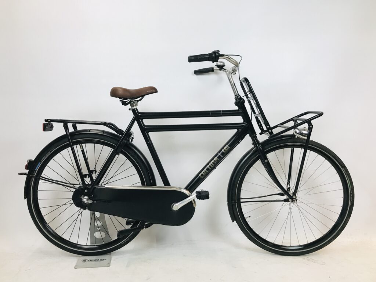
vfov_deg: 49.7
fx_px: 304
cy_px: 141
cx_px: 188
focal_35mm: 28
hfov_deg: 63.4
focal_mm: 3.99
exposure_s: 1/33
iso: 25
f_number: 1.8
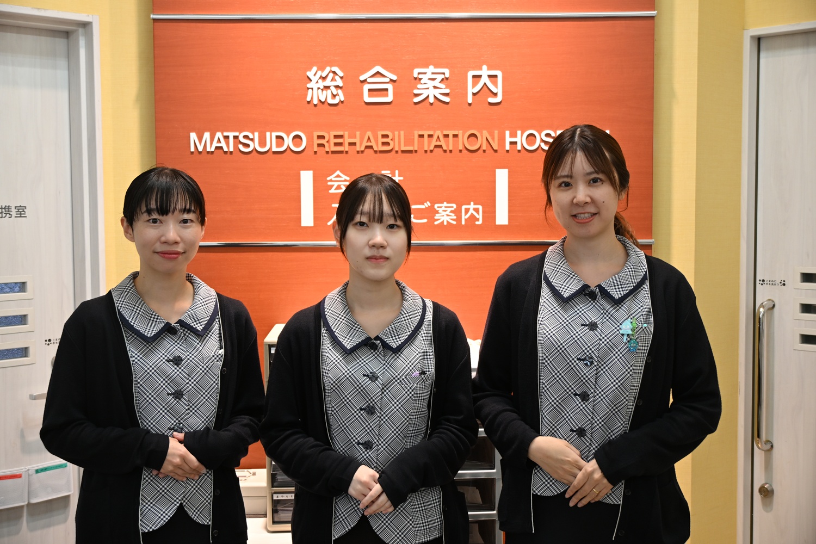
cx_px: 408
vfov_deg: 28.9
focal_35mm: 46
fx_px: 1054
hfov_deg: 42.3
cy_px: 272
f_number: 4
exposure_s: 1/60
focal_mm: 31
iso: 400
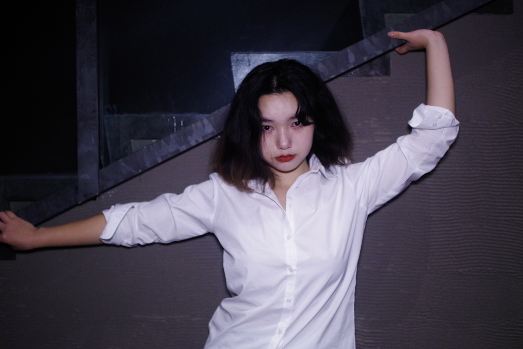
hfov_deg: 43.6
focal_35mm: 45
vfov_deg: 29.9
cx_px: 262
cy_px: 174
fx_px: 654
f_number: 1.4
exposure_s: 1/160
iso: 3200
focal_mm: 30
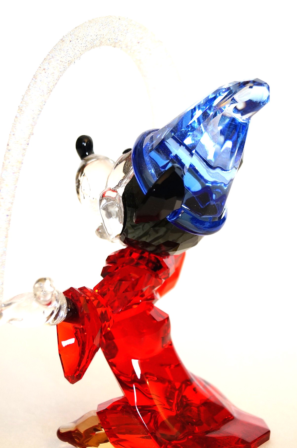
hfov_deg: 19.2
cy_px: 214
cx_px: 133
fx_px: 878
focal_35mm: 71
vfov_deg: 28.6
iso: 400
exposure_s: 1/60
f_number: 5
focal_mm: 35
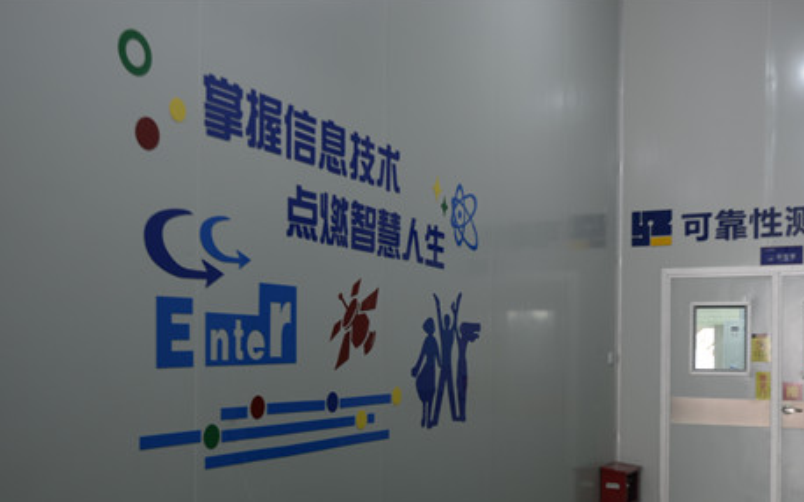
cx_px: 428
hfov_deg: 45.3
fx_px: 964
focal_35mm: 44
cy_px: 341
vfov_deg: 29.0
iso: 180
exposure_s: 1/10
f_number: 4
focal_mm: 22
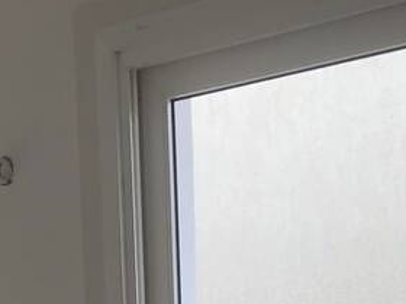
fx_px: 1689
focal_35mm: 144
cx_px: 91
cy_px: 630
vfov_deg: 9.5
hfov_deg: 13.6
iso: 25
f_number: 1.8
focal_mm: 3.99
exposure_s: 1/120
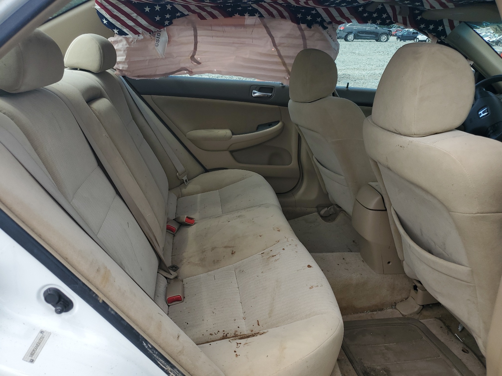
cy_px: 188
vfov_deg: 53.1
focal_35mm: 26
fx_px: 377
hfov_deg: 67.3
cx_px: 251
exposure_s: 1/1250
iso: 50
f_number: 1.5
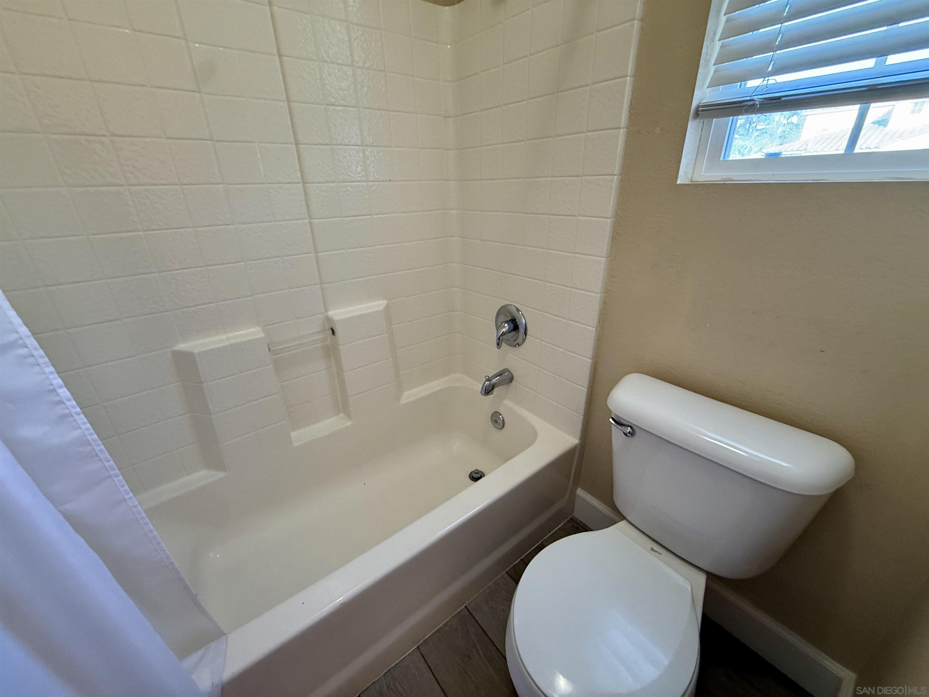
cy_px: 348
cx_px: 464
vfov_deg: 85.7
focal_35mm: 14
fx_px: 376
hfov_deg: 102.1
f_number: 2.2
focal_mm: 2.22
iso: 200
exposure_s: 1/60
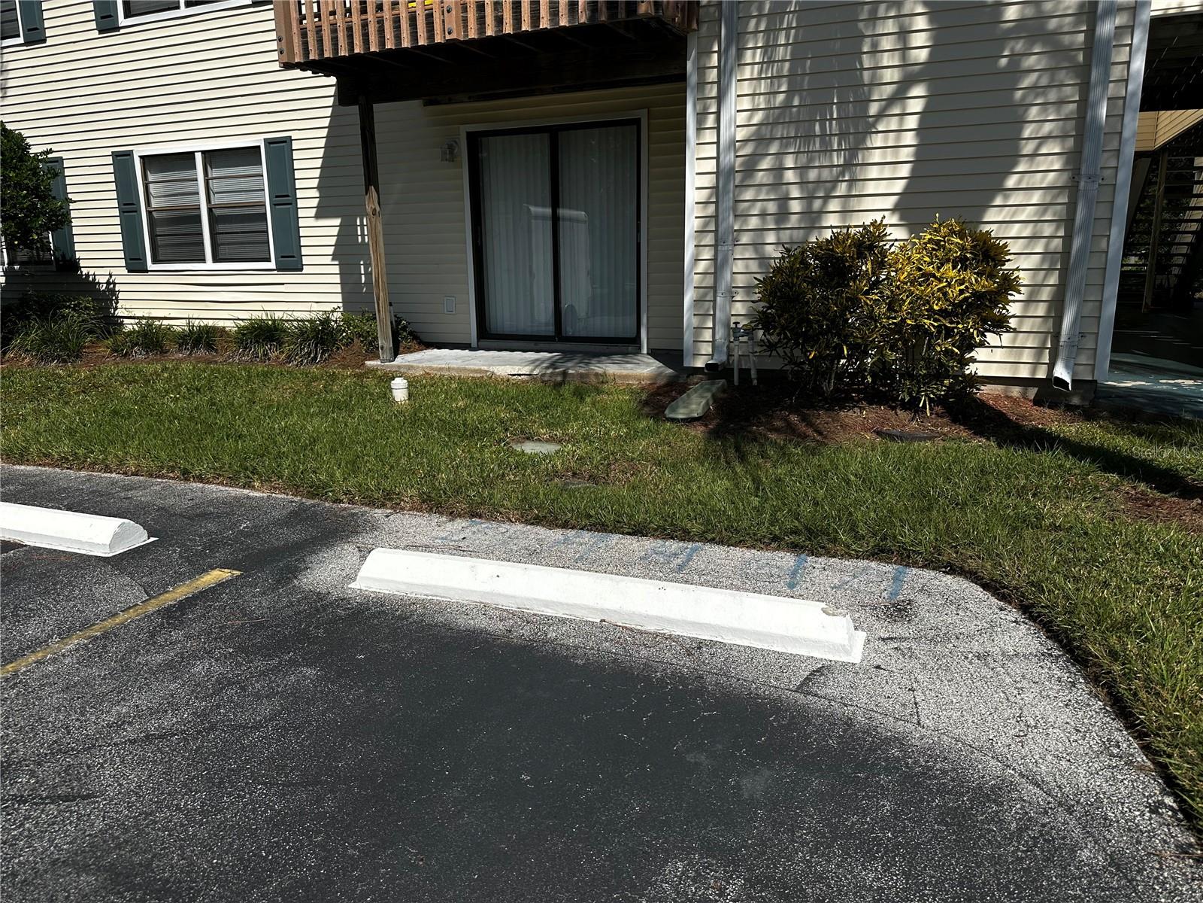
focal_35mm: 24
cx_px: 602
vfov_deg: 56.8
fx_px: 834
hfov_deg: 71.6
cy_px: 452
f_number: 1.78
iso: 80
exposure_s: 1/7042
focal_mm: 6.86
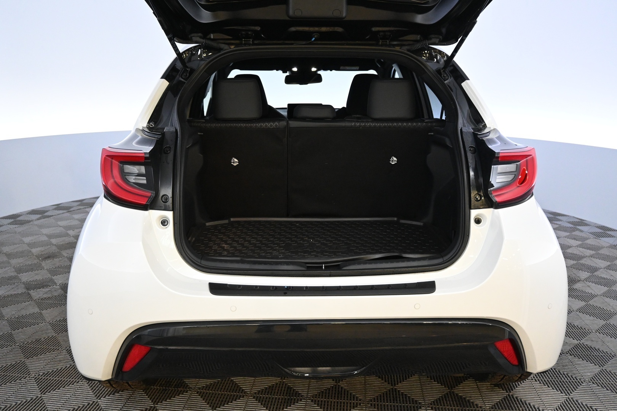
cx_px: 308
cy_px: 206
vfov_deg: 44.6
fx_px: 501
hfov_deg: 63.2
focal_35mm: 29
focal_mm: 19.5
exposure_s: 1/80
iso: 3200
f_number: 3.8
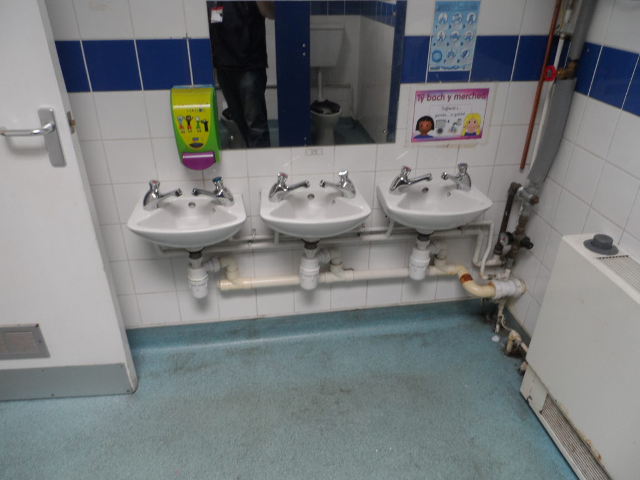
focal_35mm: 24
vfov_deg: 56.8
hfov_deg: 71.6
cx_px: 320
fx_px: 444
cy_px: 240
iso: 120
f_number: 3.2
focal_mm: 4
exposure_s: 1/30
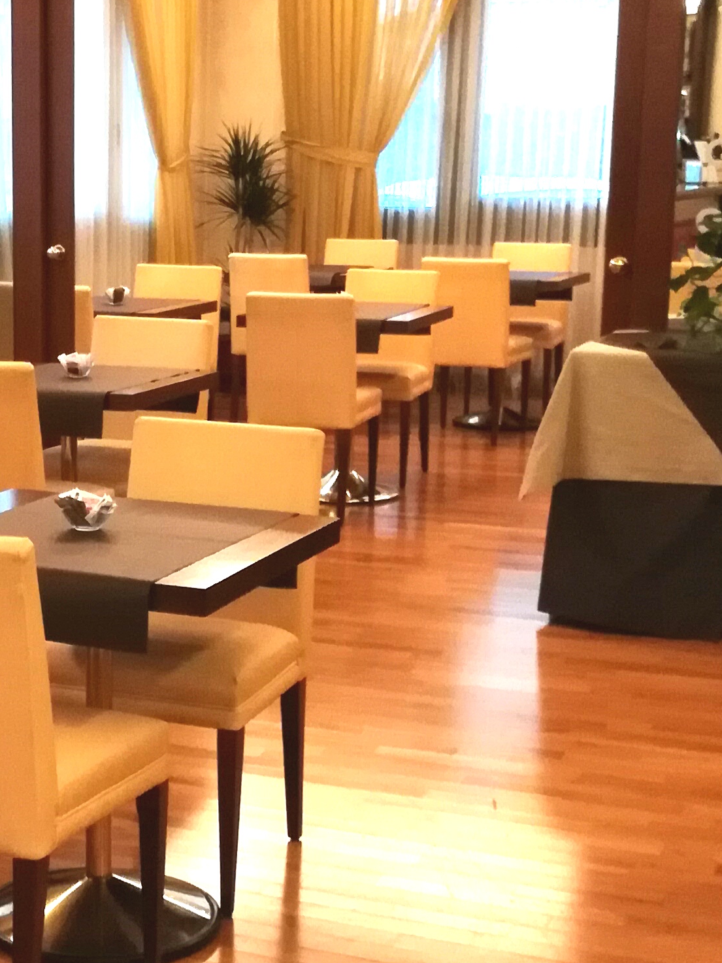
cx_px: 81
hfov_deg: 20.6
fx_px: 1947
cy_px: 547
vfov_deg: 27.8
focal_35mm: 70
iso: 320
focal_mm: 3.83
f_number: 2.2
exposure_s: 1/25
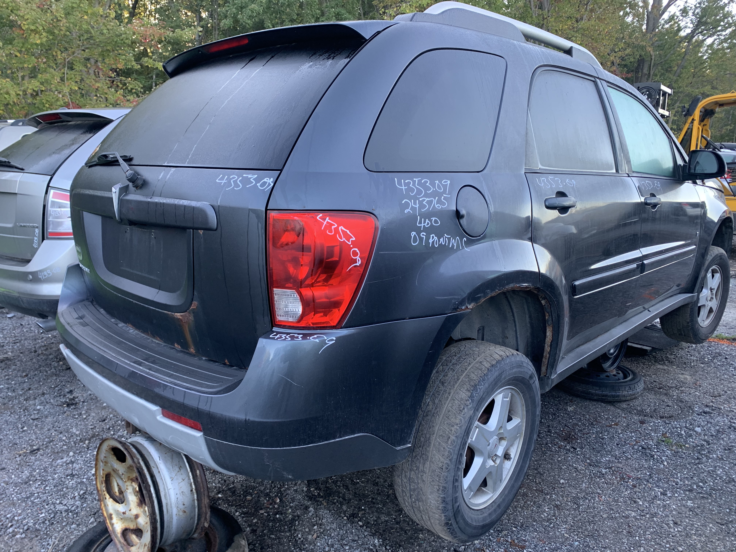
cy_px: 276
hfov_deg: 67.3
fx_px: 553
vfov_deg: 53.1
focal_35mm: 26
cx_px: 368
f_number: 1.8
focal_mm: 4.25
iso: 64
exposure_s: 1/121
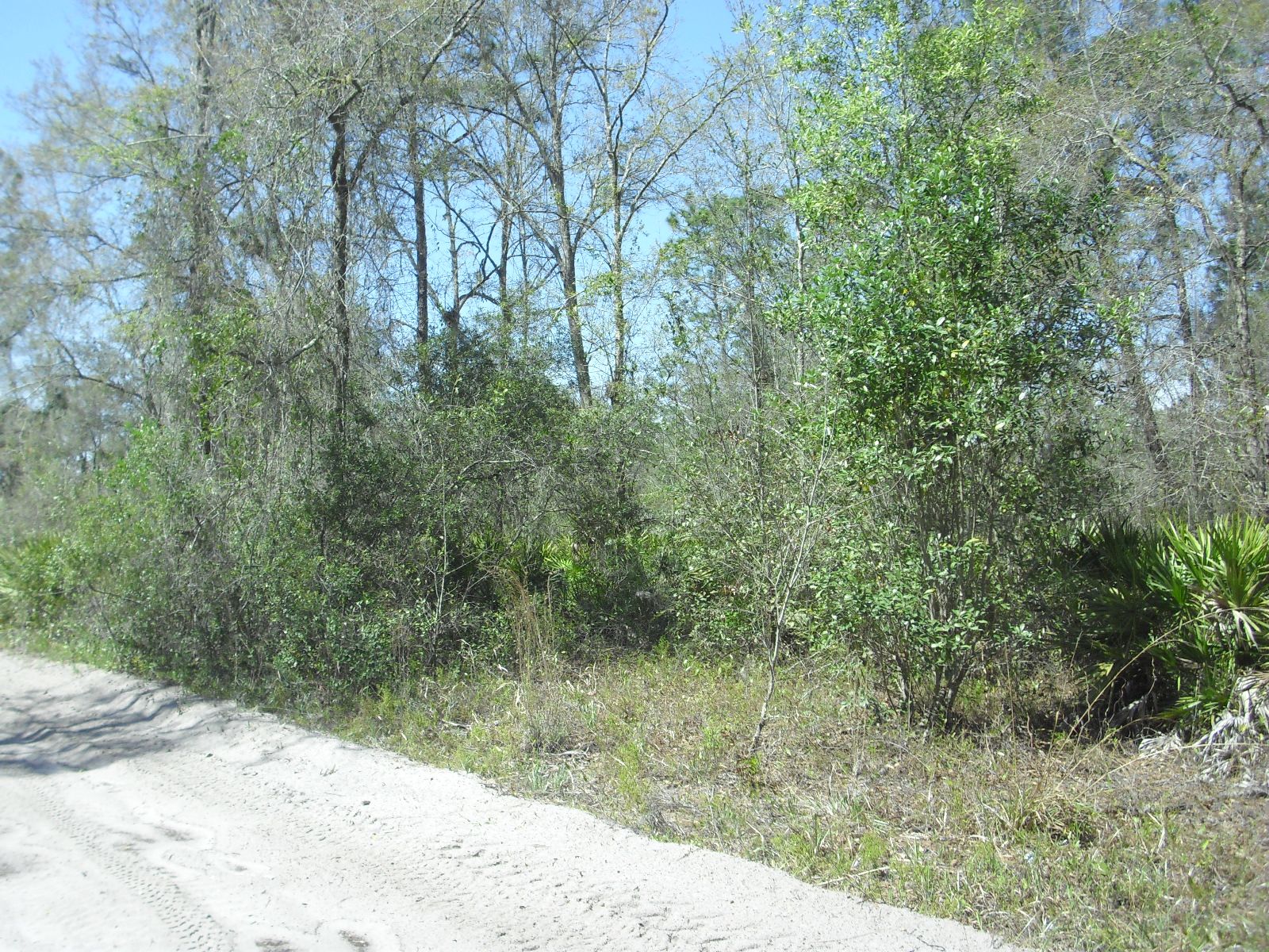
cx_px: 634
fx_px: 1393
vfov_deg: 37.7
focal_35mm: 38
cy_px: 476
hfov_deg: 49.0
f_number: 8
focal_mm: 6.2
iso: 100
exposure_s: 1/125
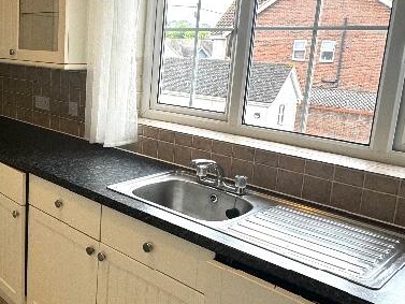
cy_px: 124
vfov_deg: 37.6
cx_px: 60
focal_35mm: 38
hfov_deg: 45.5
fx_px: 445
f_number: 2.2
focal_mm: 2.22
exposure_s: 1/99
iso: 125
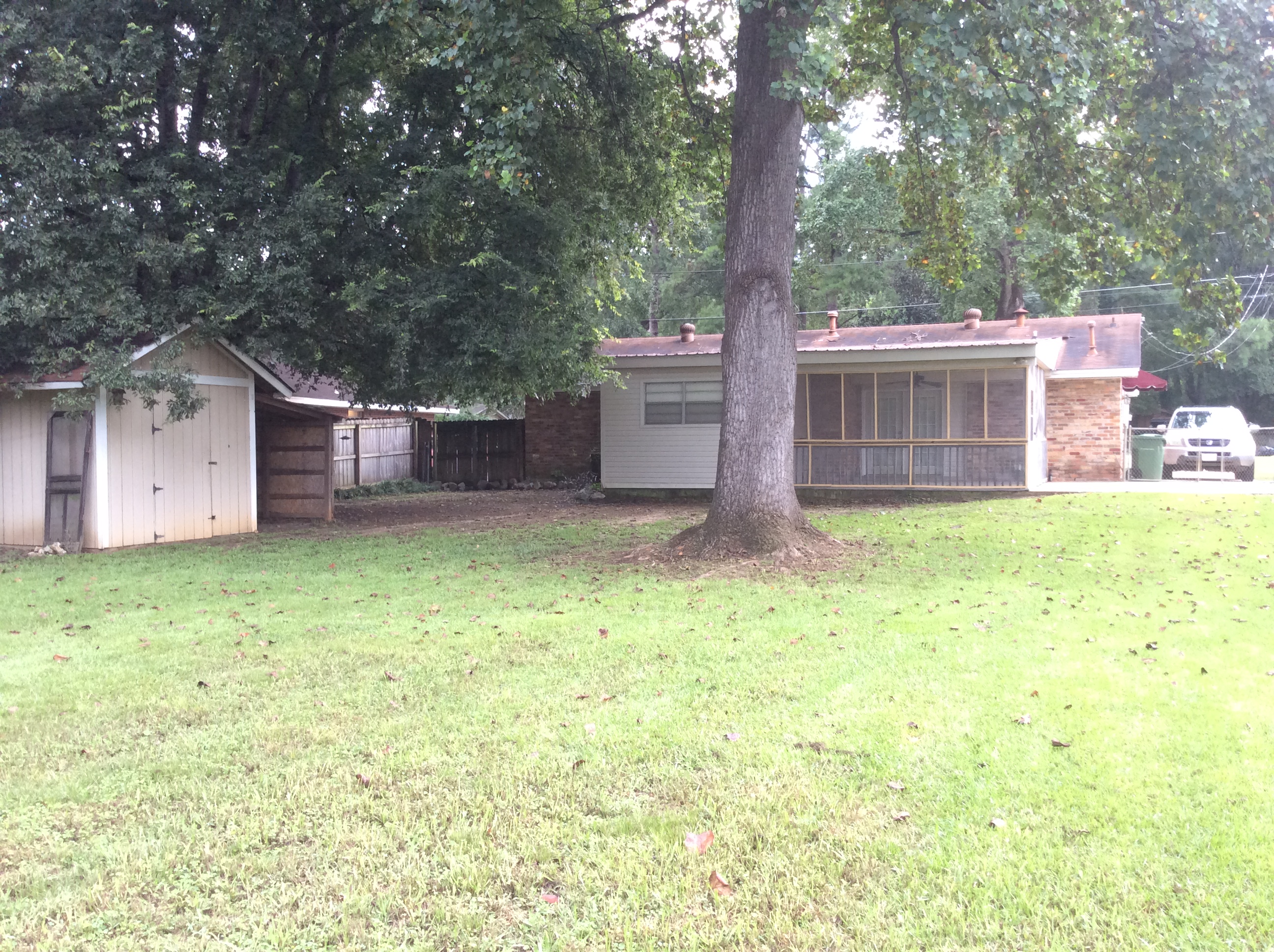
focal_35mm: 32
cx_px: 637
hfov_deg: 56.9
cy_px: 476
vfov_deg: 44.1
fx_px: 1176
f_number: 2.4
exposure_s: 1/120
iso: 64
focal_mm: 3.3
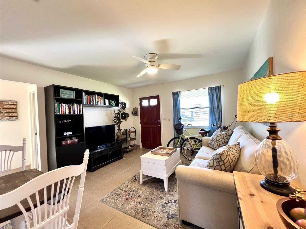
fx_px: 115
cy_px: 114
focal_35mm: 13
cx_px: 153
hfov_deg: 106.2
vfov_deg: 89.9
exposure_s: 1/60
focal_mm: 1.57
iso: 160
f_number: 1.8
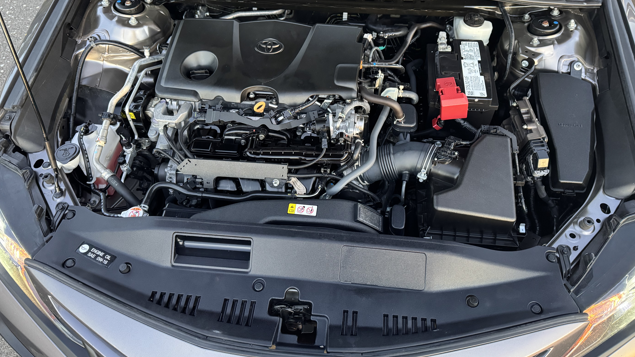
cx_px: 323
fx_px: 455
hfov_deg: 69.9
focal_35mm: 27
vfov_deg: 42.6
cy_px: 134
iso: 800
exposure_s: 1/51
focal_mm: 6.76
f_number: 1.78
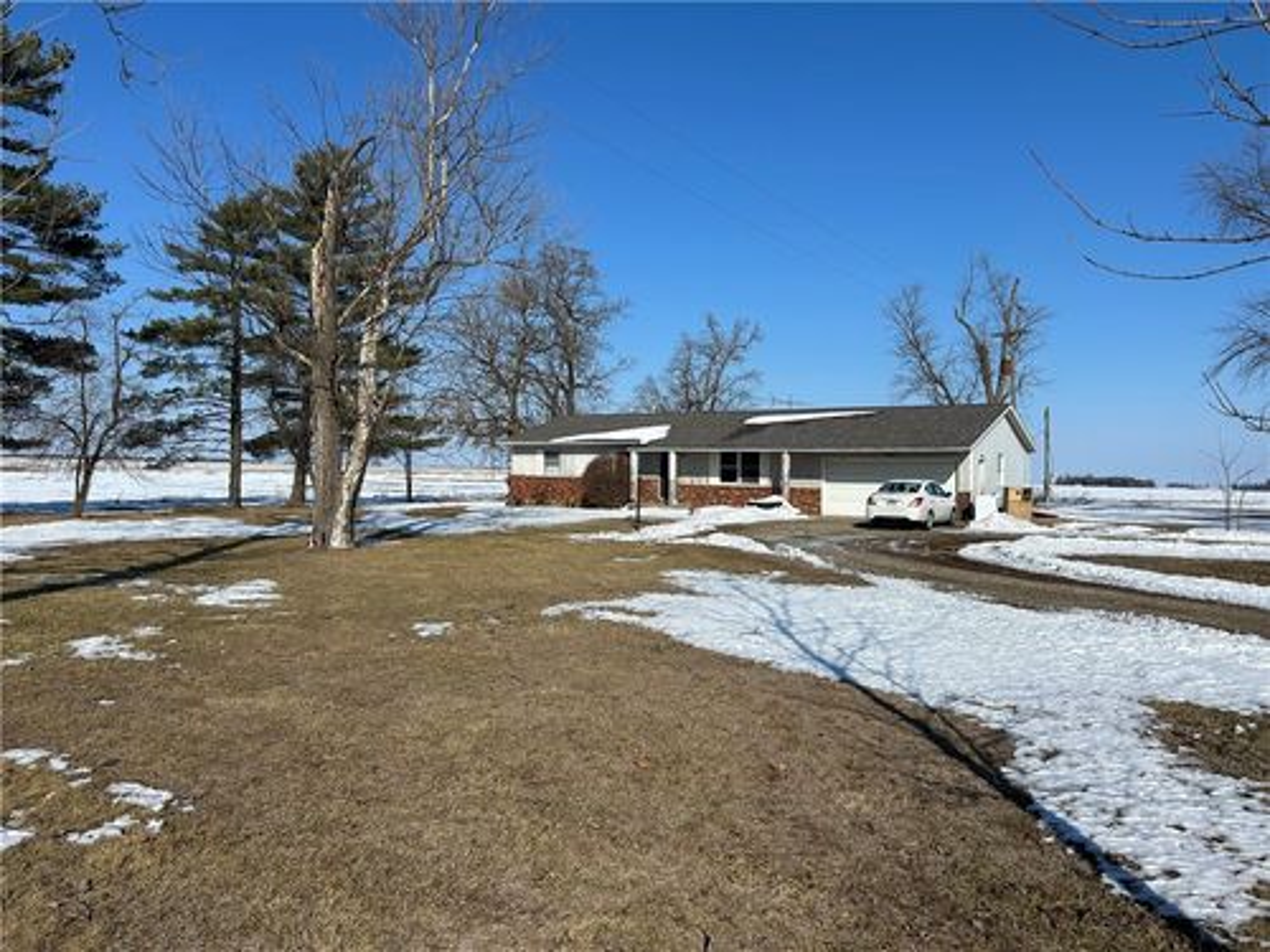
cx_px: 635
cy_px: 476
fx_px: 954
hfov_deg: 67.3
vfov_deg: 53.1
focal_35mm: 26
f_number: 1.5
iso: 50
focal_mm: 5.7
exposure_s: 1/9434
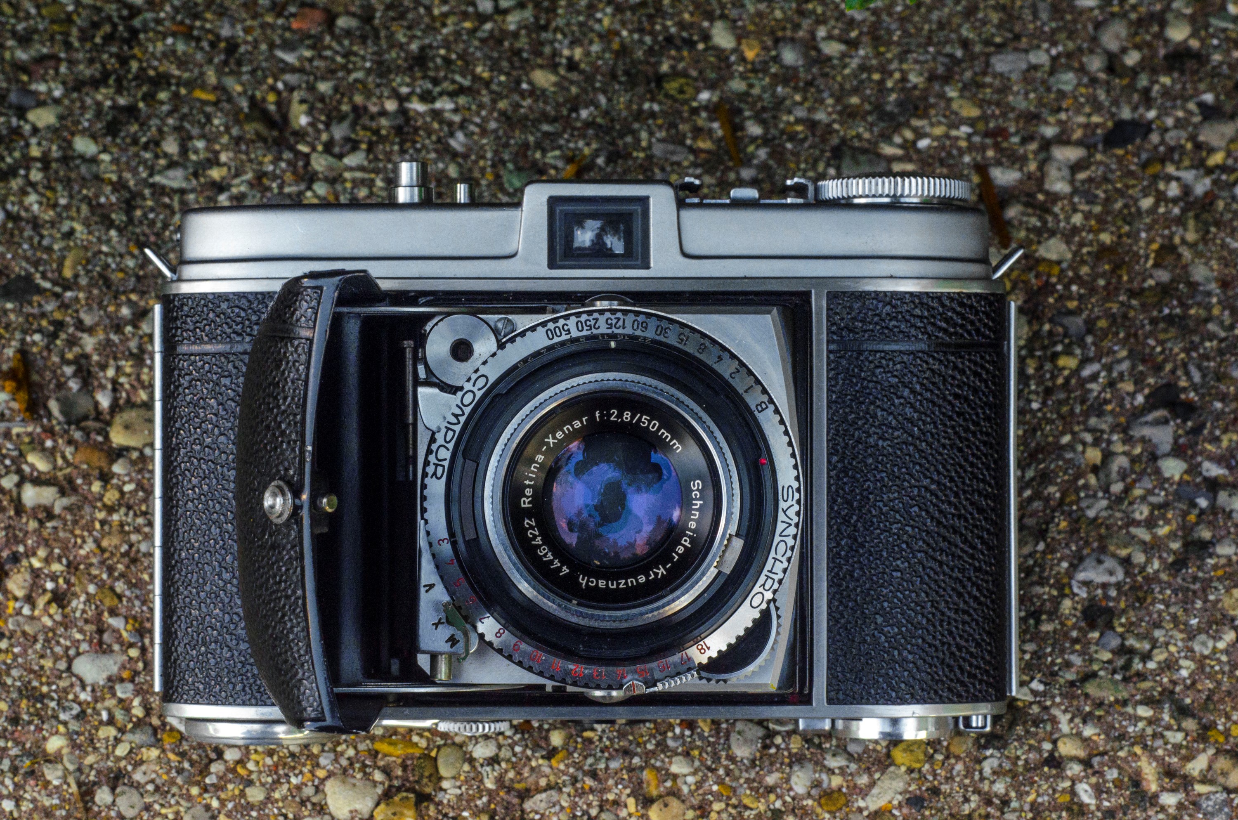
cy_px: 410
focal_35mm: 52
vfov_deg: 25.6
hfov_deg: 37.9
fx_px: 1802
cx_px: 619
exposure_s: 1/30
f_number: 3.5
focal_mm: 35
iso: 1000
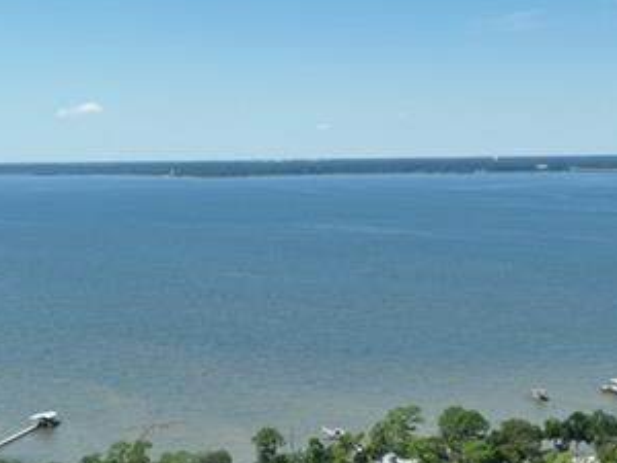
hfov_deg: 30.2
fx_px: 1141
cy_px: 368
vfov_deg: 22.6
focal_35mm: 64
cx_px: 383
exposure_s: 1/1600
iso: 110
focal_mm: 12.29
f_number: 2.8
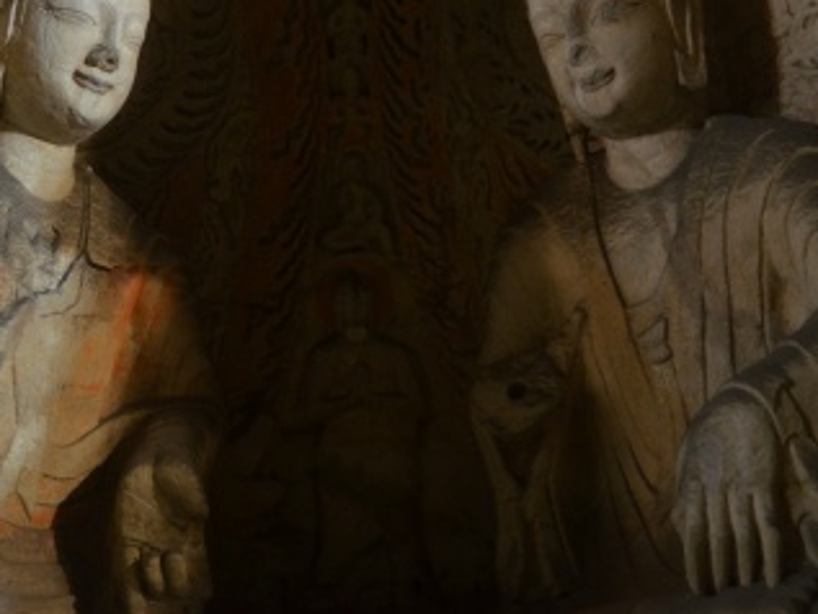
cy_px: 232
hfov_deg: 32.6
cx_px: 312
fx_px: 1395
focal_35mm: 59
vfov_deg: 24.8
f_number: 2.8
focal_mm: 26
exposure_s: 1/50
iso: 1000
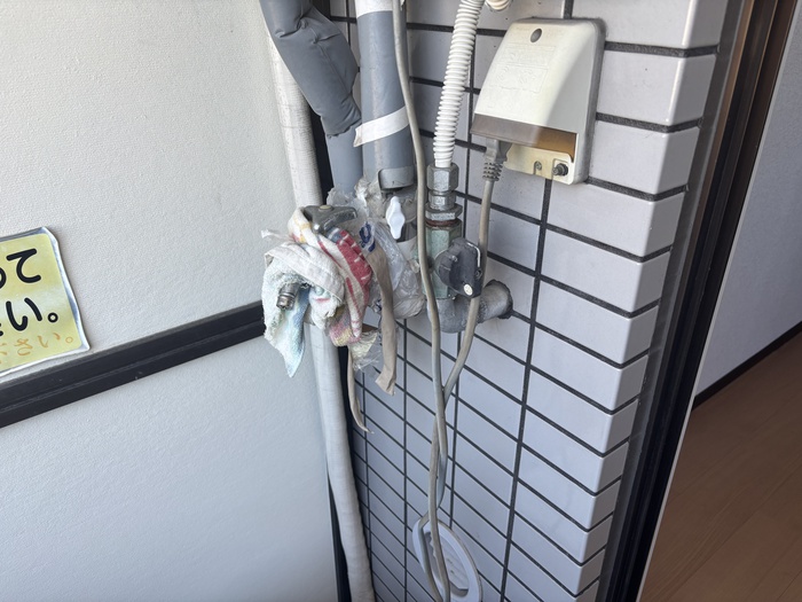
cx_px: 401
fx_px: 602
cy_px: 301
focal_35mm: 26
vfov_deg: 53.1
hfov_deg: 67.3
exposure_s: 1/170
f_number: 1.6
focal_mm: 5.96
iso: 40
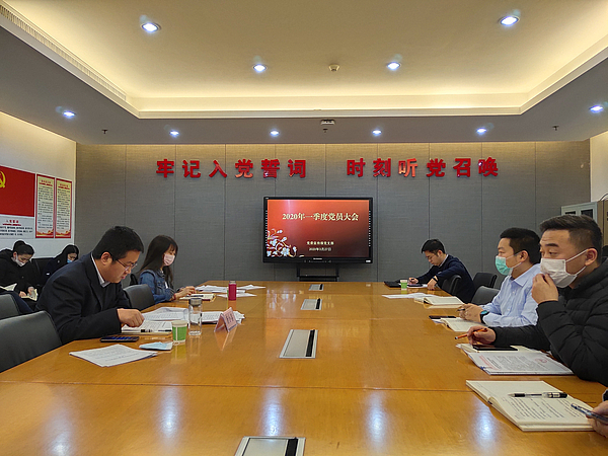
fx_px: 509
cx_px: 304
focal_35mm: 29
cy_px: 228
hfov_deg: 61.7
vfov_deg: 48.2
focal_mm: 4.27
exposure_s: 1/50
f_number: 1.8
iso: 292
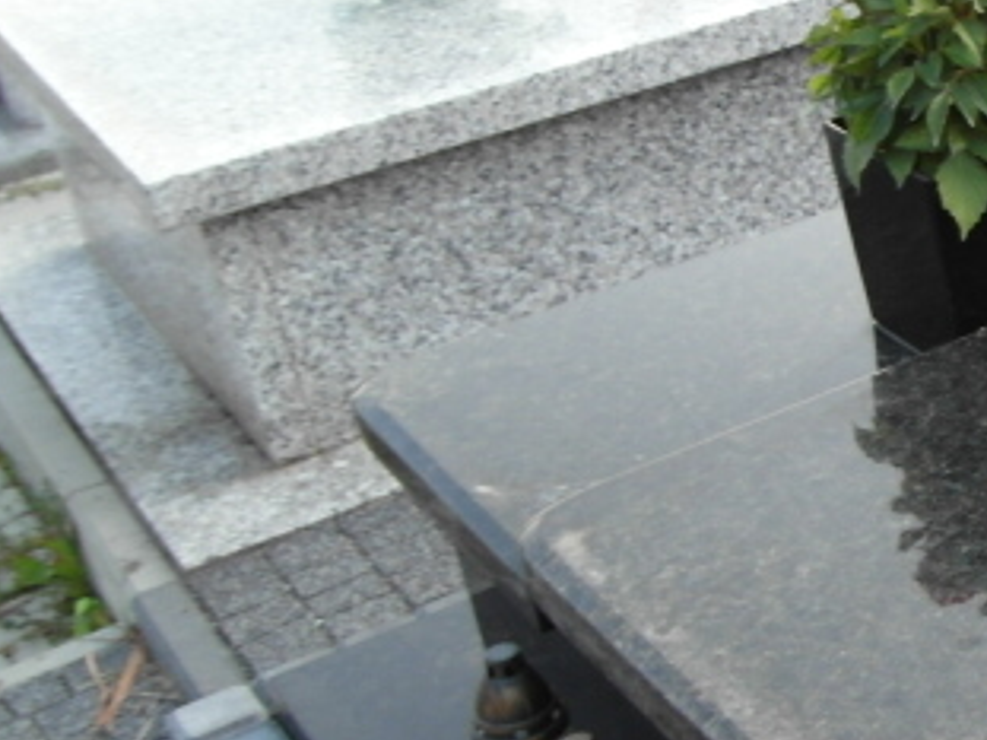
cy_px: 267
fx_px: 2252
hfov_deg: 21.3
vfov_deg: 18.6
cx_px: 1428
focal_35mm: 79
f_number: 2.8
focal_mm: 5.2
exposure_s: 1/45
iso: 100
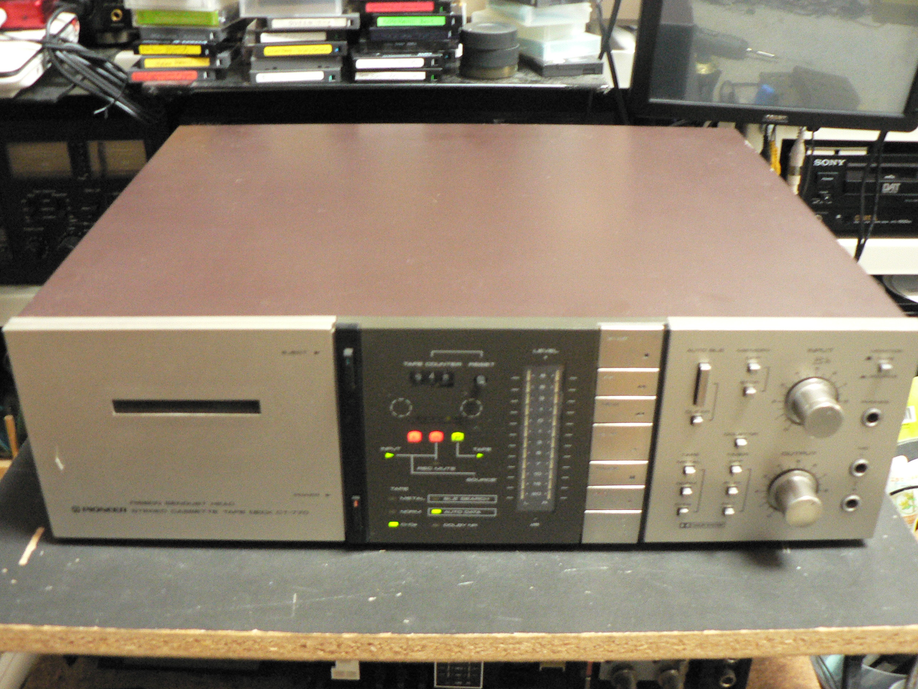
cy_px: 344
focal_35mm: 36
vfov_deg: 39.7
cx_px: 459
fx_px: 955
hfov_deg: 51.4
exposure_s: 1/8
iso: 400
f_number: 2.8
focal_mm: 6
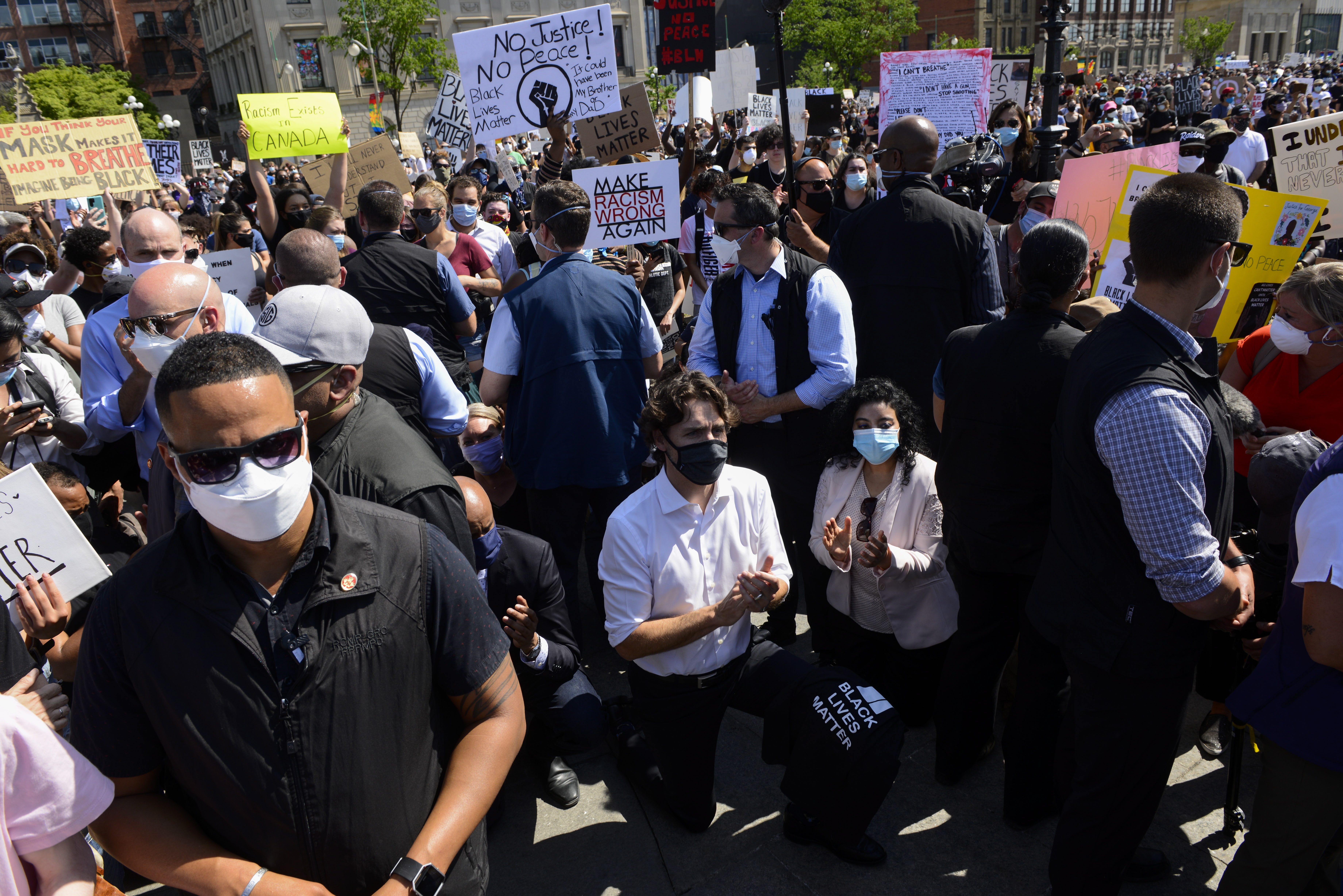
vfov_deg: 53.2
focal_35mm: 24
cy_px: 448
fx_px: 896
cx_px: 672
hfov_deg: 73.7
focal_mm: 24
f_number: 8
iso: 200
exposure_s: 1/320
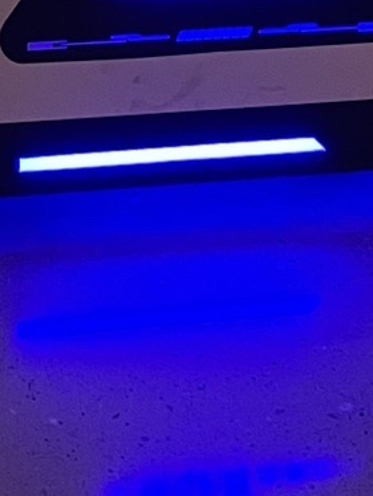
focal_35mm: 139
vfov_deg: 11.3
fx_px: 1995
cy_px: -761
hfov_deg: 10.4
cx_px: -161
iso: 160
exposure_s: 1/49
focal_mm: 4.2
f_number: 1.6
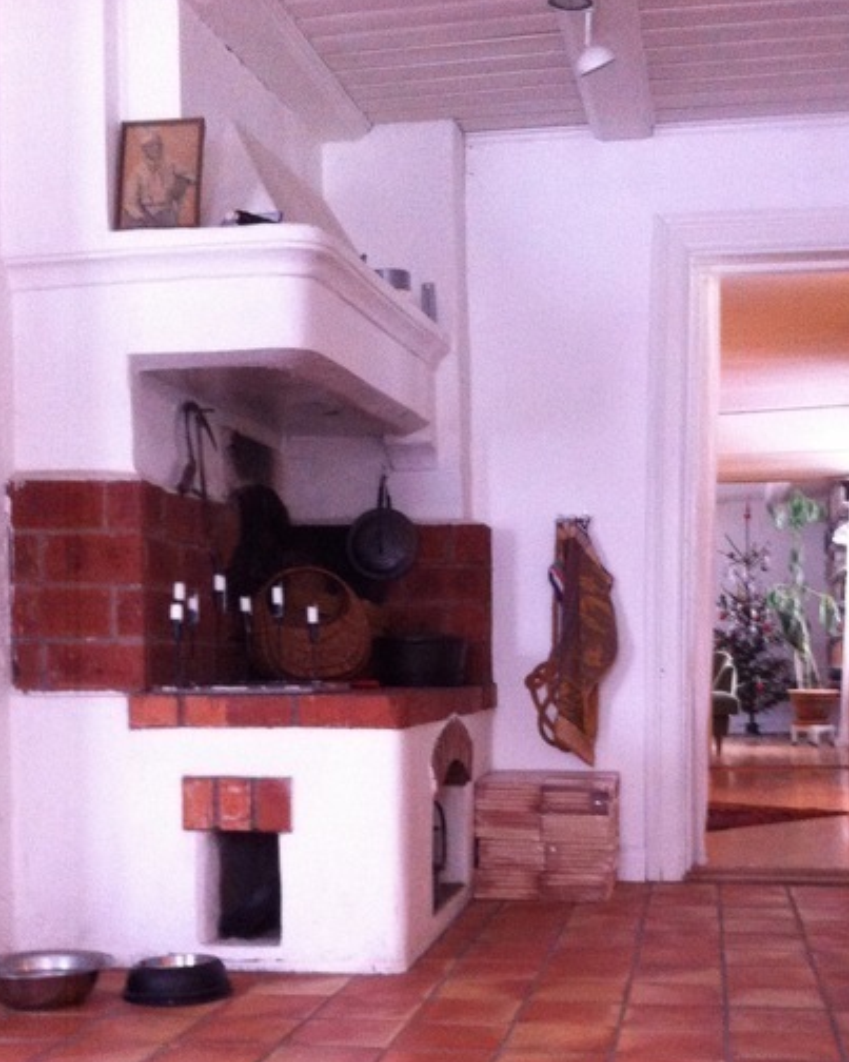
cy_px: 750
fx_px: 1634
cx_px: 512
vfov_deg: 35.5
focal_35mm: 52
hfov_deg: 29.1
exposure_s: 1/15
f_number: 2.8
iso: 320
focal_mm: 3.85
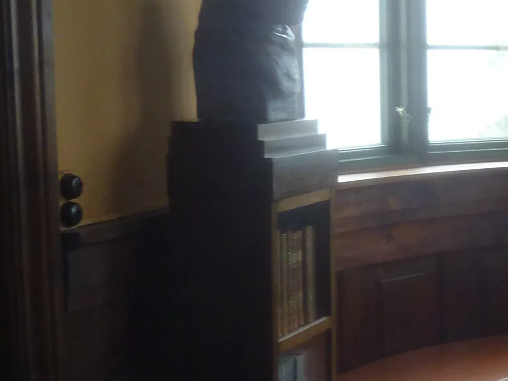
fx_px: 543
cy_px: 155
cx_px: 252
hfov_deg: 50.1
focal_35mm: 37
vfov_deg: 38.5
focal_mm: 4.1
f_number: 3.3
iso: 125
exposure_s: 1/30
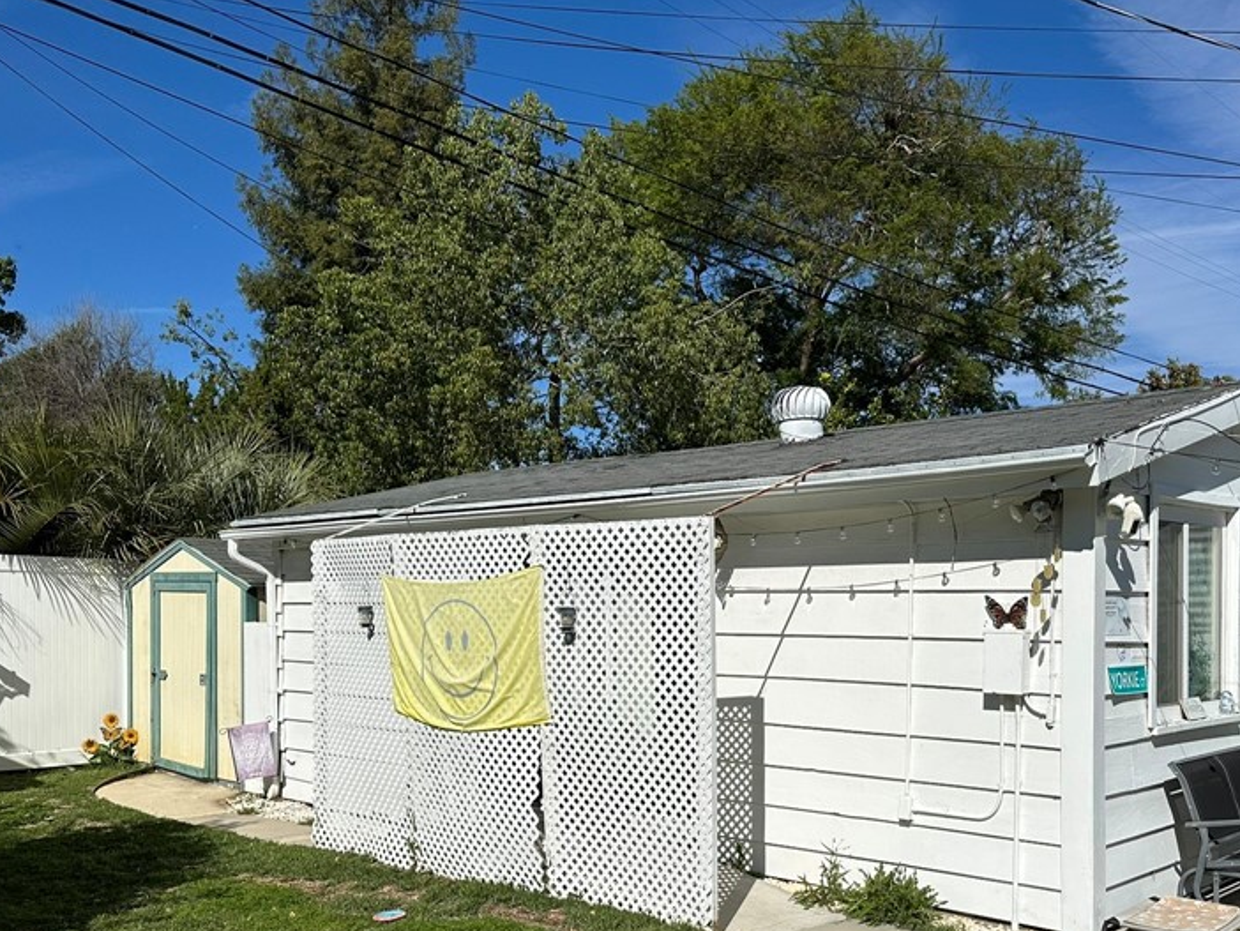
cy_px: 617
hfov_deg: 52.3
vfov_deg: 40.2
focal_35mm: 35
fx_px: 1254
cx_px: 742
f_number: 1.78
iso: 80
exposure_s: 1/13699
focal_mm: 6.86
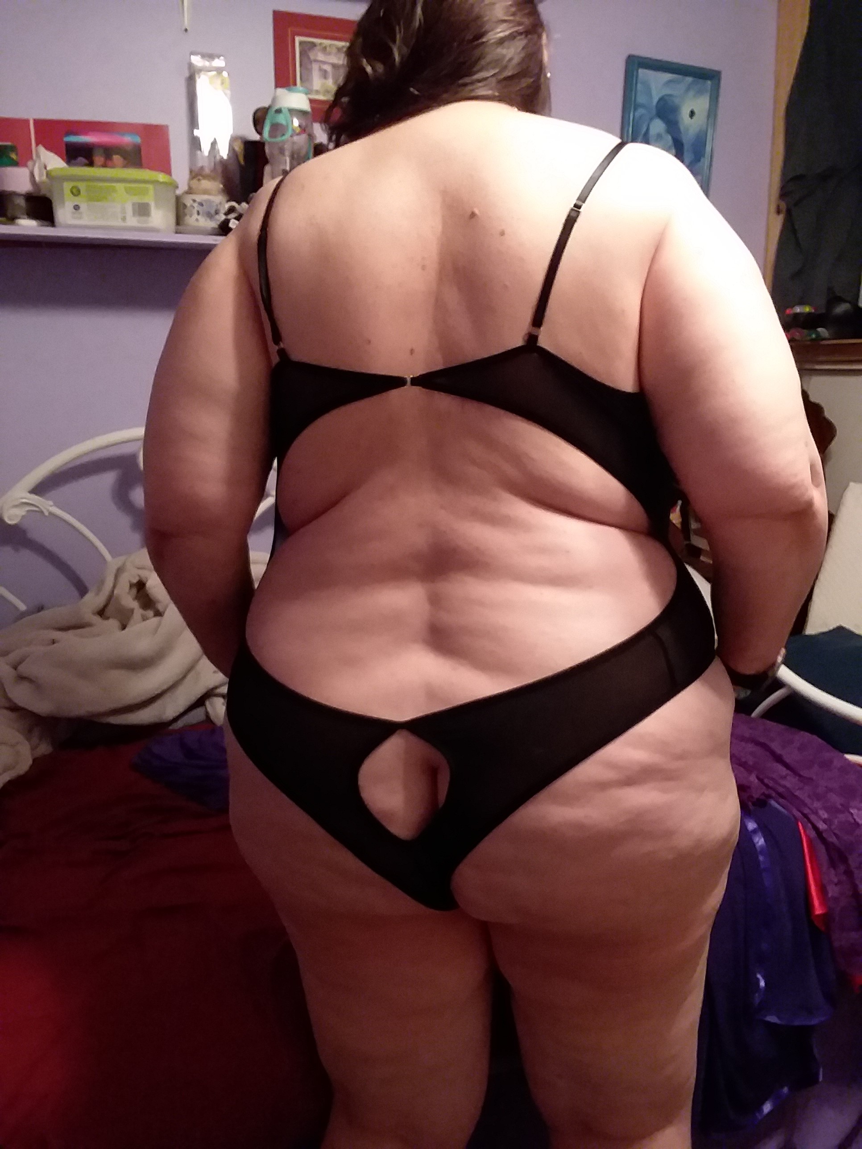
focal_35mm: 29
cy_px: 574
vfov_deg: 61.7
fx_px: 963
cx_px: 431
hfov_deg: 48.2
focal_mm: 2.47
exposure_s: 1/15
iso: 250
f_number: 1.9
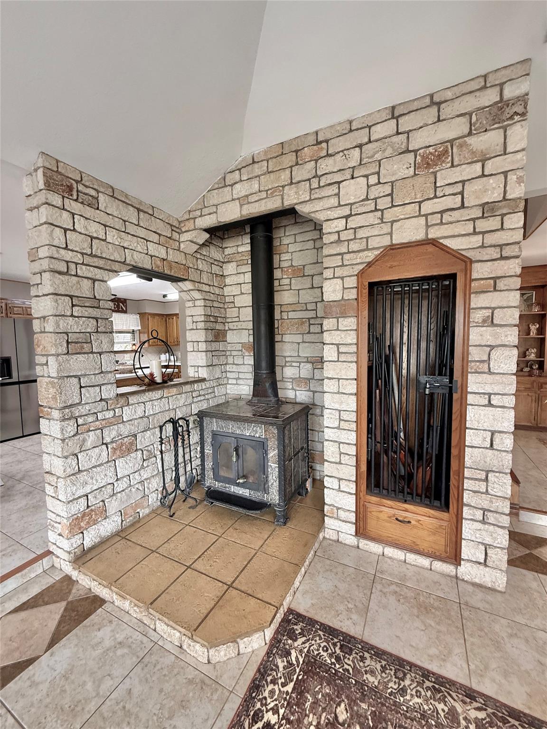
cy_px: 364
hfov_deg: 85.7
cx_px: 274
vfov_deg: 102.1
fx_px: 295
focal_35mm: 14
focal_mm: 2.22
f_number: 2.2
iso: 250
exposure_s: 1/60
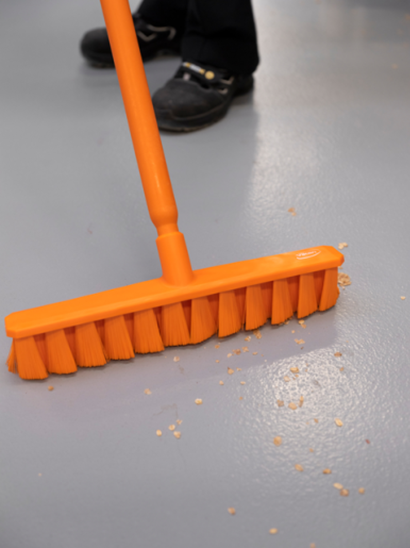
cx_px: 205
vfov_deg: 37.5
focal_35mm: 51
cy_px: 274
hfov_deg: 28.5
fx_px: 806
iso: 800
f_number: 4
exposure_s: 1/125
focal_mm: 64
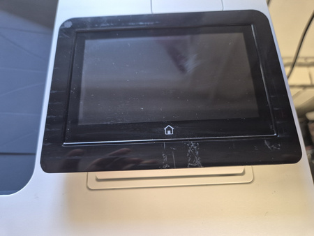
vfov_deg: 58.9
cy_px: 118
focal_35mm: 23
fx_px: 209
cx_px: 157
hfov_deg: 73.9
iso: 500
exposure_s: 1/100
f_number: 1.8
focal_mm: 5.4
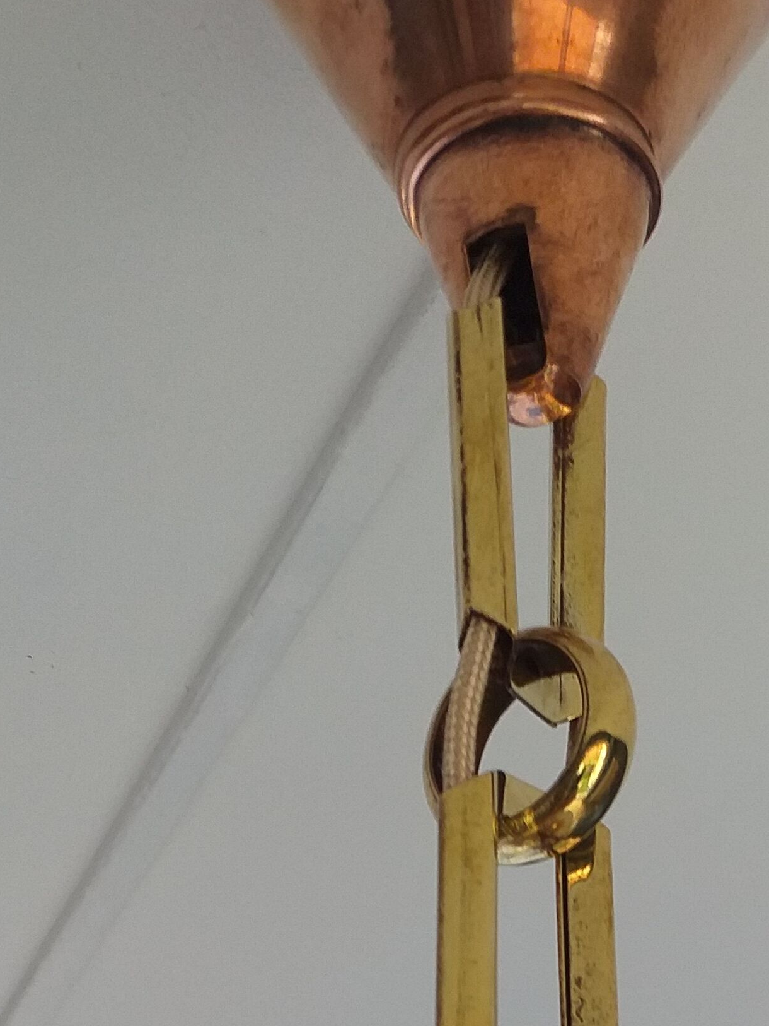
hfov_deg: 22.0
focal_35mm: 66
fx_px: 1954
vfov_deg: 26.5
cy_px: 1189
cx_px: 606
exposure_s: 1/50
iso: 64
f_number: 1.9
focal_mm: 3.6
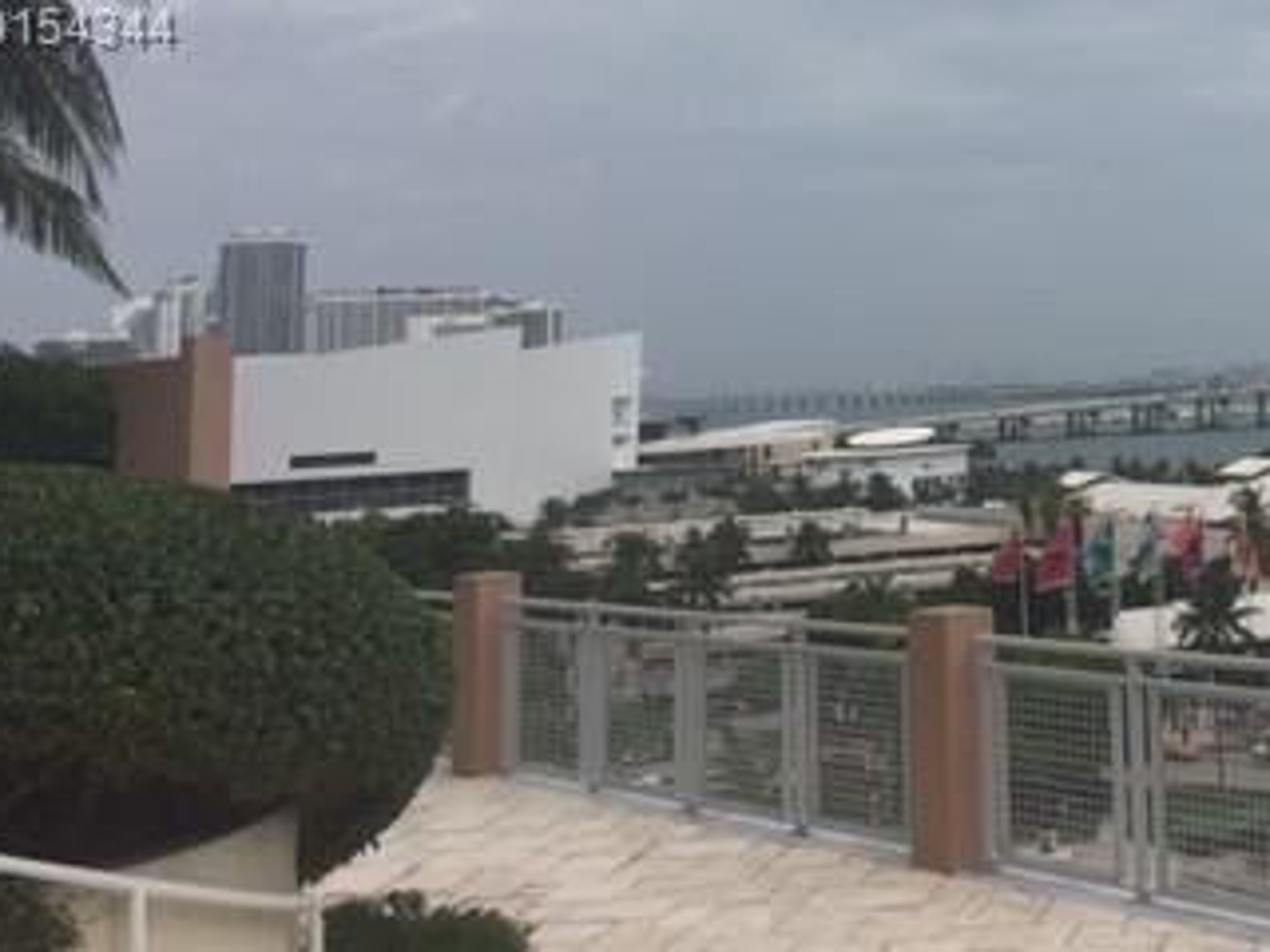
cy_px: 32
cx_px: 1183
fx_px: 2128
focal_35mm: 58
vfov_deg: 24.3
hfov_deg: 31.4
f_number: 2.2
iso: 32
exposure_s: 1/4950
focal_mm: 4.15
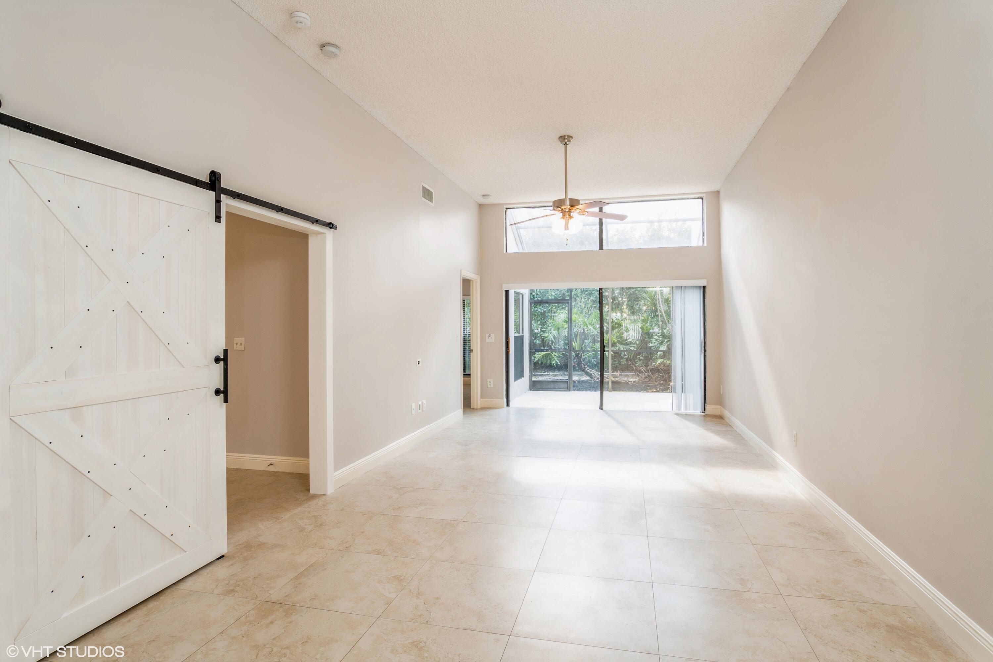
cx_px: 496
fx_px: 496
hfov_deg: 90.0
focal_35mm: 18
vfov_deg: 67.4
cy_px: 331
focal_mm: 12
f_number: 9
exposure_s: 1/4
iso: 200
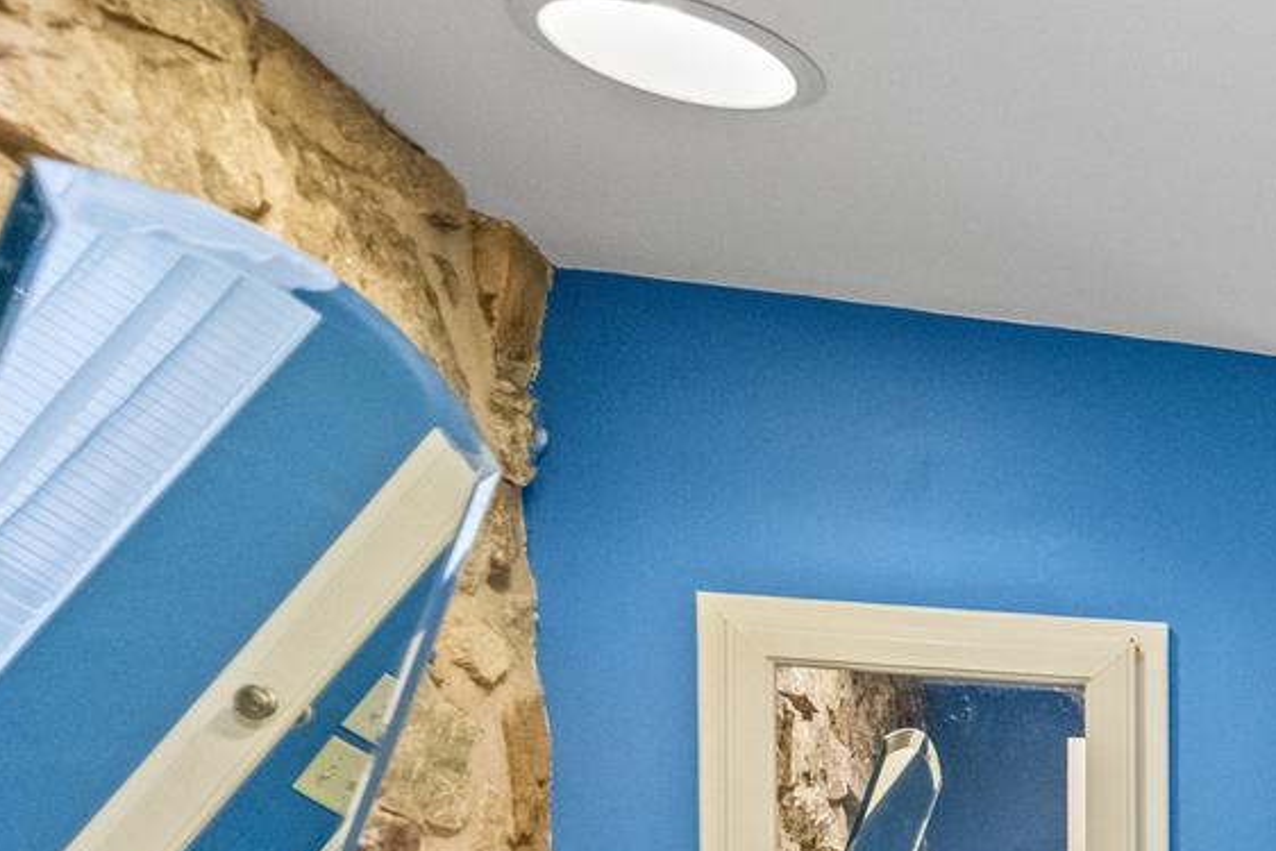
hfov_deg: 24.9
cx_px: 2089
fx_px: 1808
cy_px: 1056
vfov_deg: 23.8
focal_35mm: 51
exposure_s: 1/80
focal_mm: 14
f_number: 4.5
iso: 2500
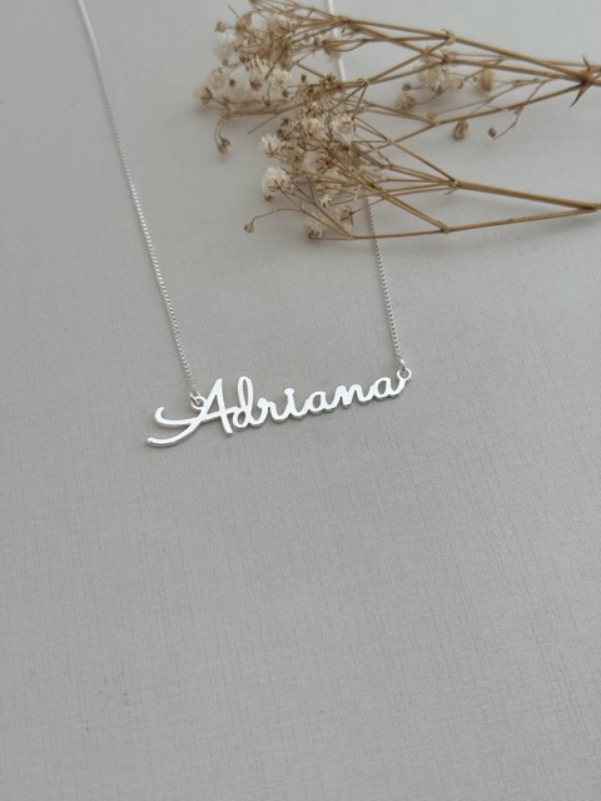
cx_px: 300
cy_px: 400
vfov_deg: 39.7
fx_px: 1111
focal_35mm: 48
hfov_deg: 30.3
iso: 64
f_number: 1.78
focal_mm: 6.76
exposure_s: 1/425
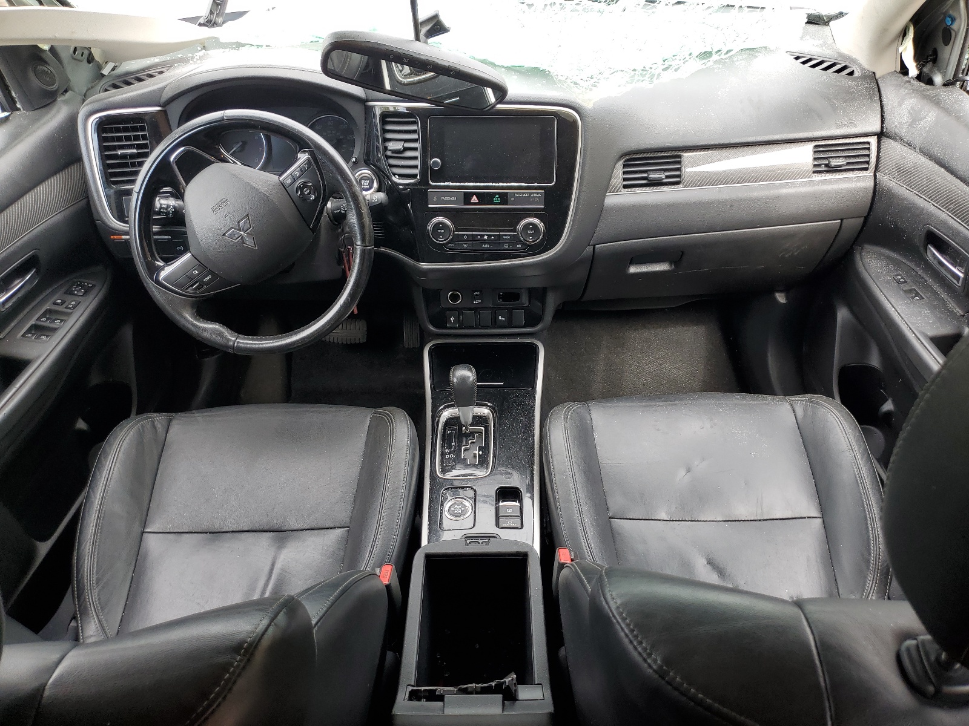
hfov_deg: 67.3
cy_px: 363
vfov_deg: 53.1
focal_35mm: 26
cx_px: 484
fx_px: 728
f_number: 1.5
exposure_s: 1/250
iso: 50
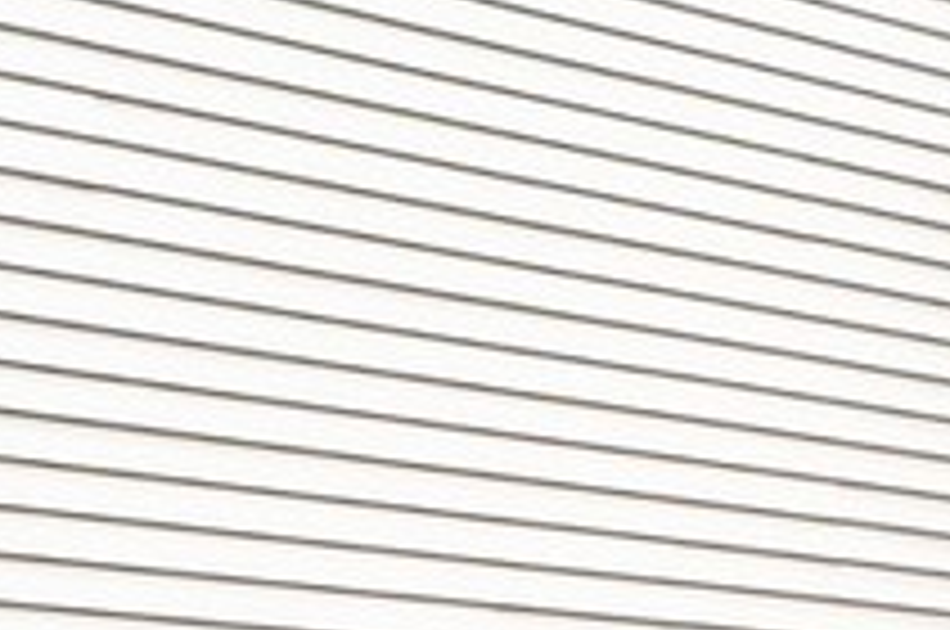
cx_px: 1747
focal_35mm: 131
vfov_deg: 10.4
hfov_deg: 13.8
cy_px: 500
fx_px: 3452
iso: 200
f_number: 8
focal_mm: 17
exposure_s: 1/10
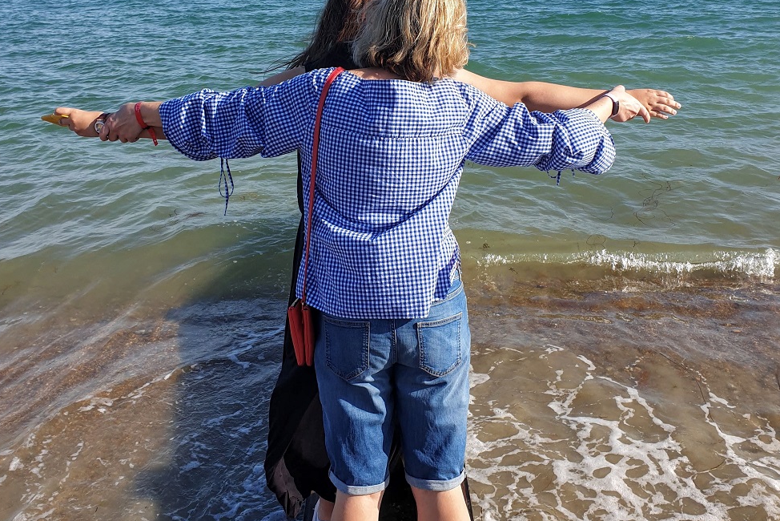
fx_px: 802
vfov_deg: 35.4
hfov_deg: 51.9
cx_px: 388
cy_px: 153
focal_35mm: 37
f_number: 2.4
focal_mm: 4.3
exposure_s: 1/1174
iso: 50
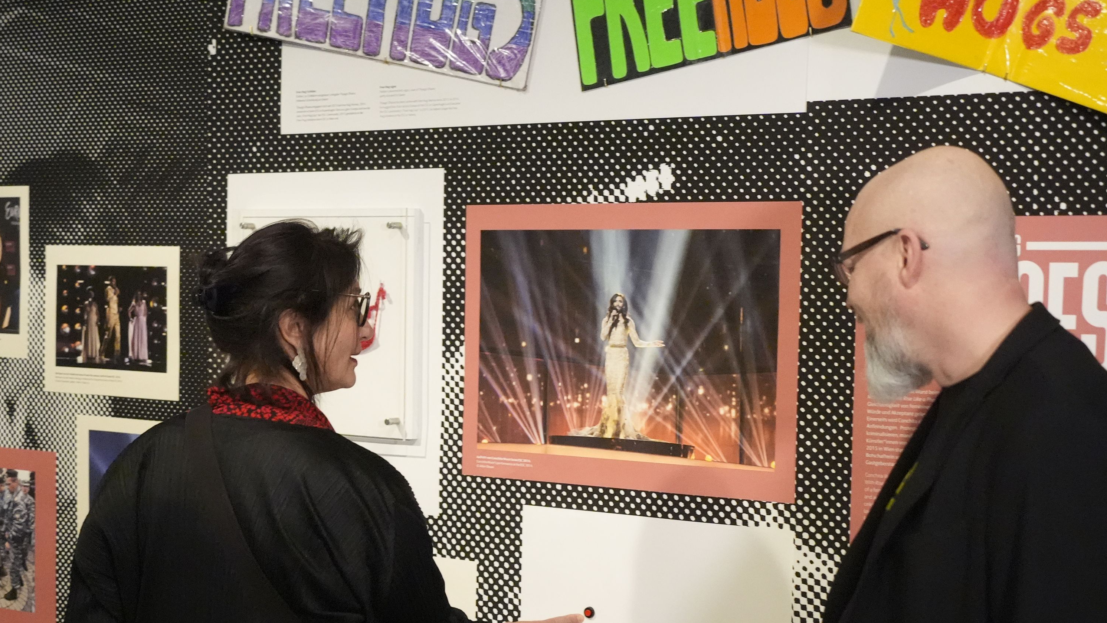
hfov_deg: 35.4
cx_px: 503
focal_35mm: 59
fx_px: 1732
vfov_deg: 20.3
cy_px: 425
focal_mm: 42
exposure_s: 1/160
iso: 12800
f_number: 3.2
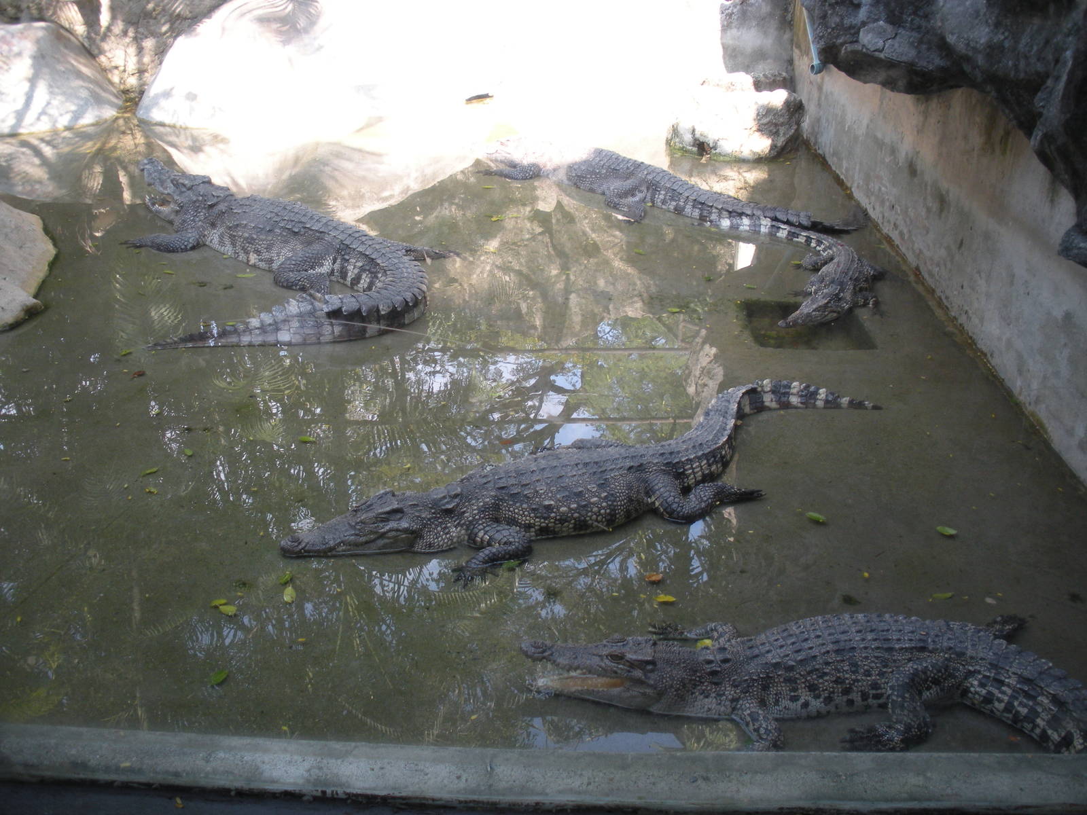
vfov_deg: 39.7
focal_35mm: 36
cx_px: 544
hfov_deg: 51.4
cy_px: 408
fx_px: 1130
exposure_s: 1/66.1
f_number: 3.5
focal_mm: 6.3
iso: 104
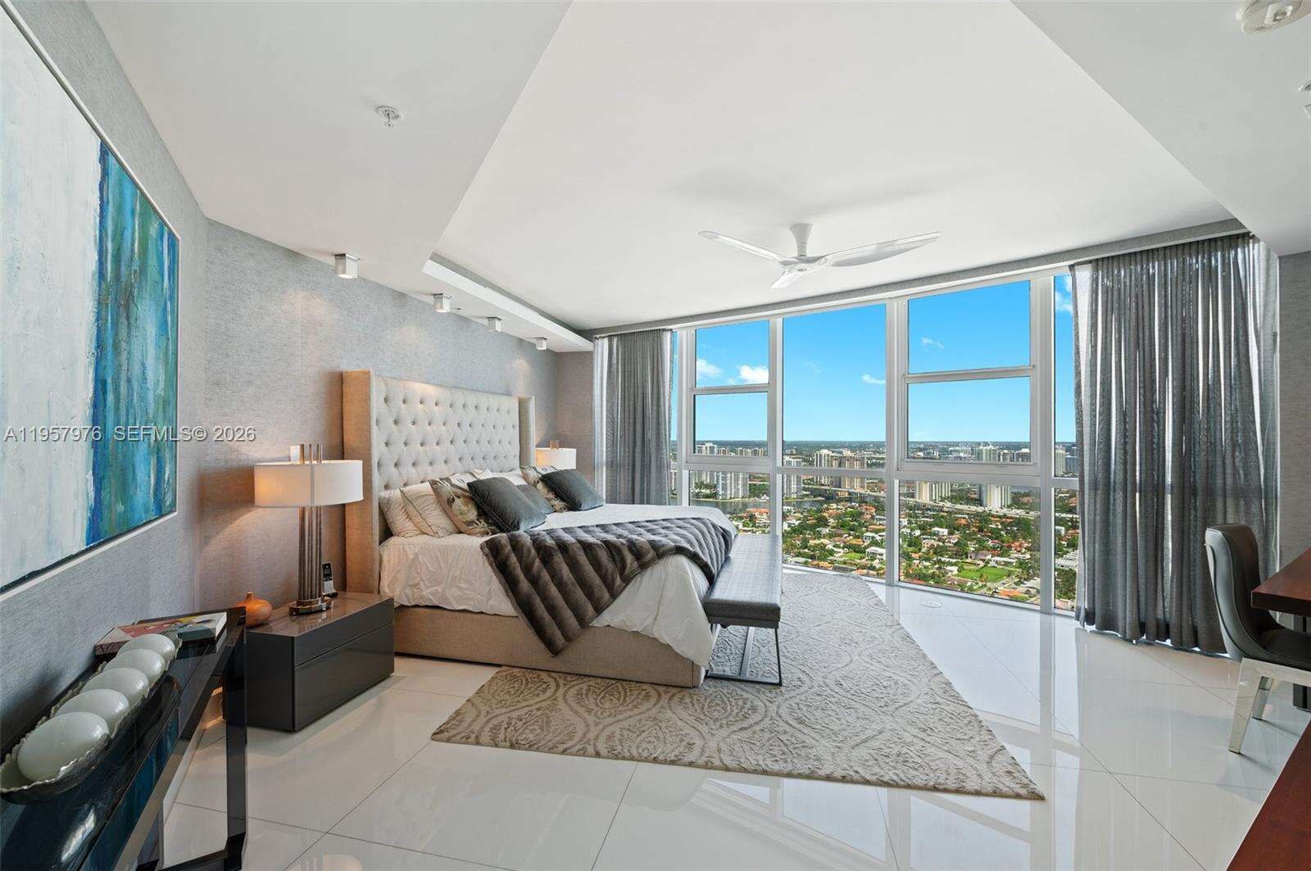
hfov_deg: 104.3
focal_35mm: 14
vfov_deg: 81.1
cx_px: 656
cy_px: 436
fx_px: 509
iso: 200
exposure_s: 1/25
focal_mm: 14
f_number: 8
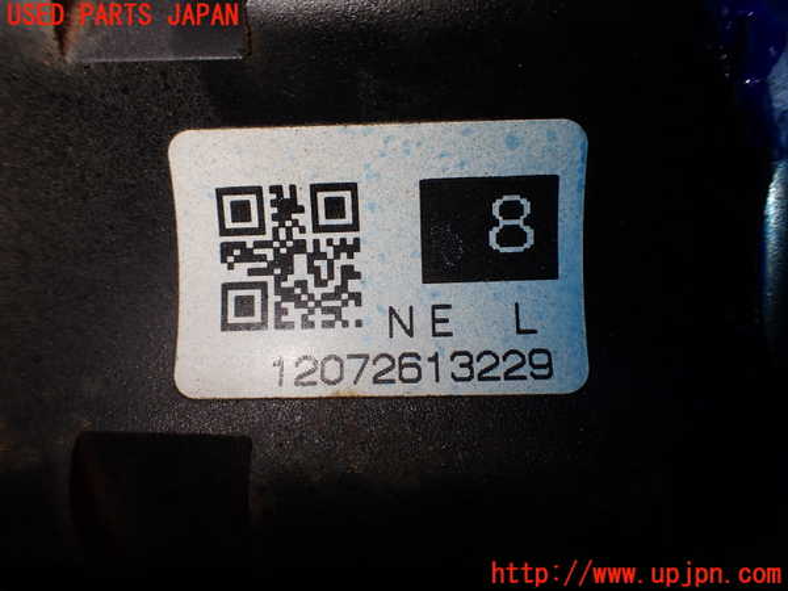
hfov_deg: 60.0
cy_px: 296
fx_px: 683
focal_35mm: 30
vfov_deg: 46.8
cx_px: 394
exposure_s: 1/125
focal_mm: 5.4
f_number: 3.2
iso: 100
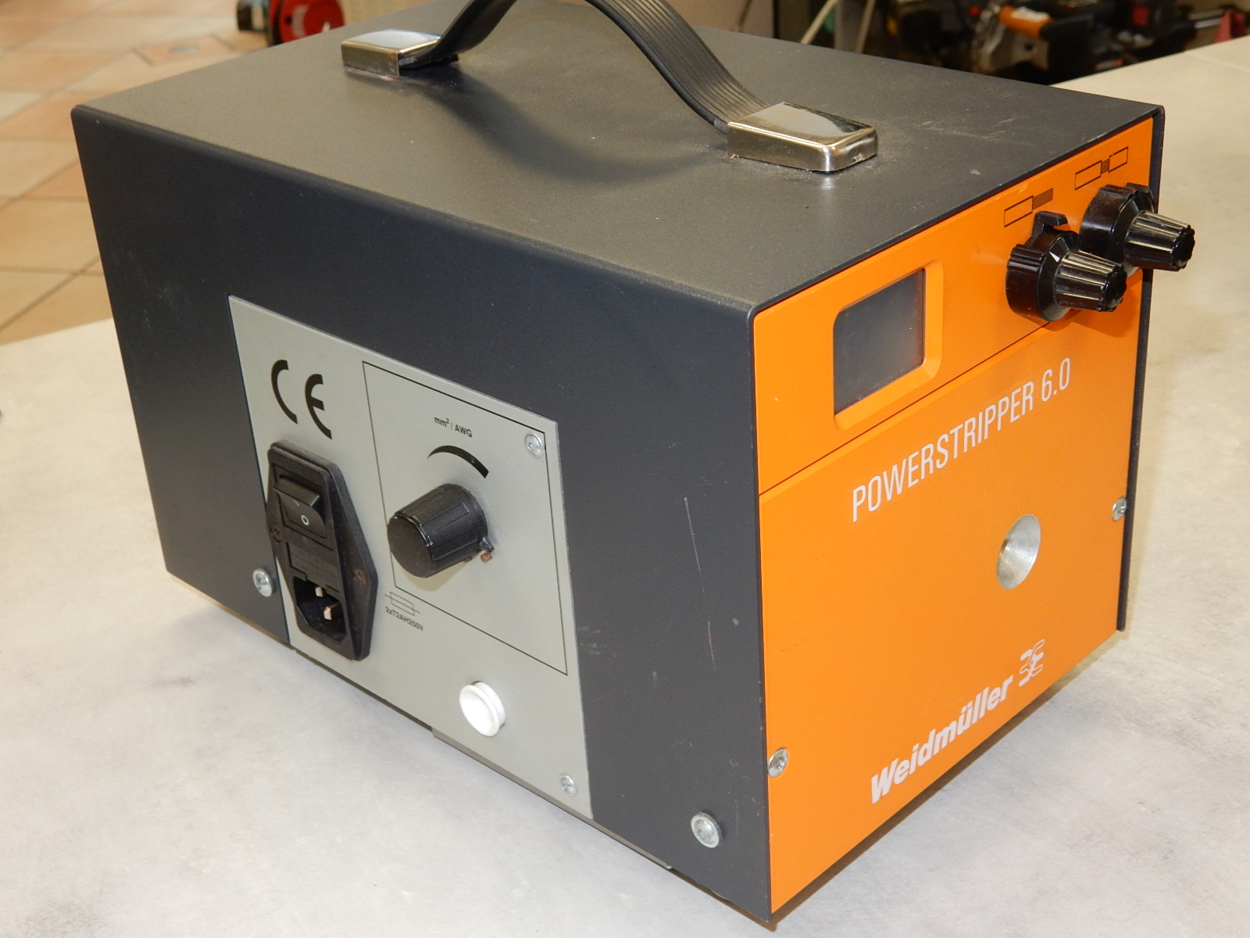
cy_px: 469
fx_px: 1842
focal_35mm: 51
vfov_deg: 28.6
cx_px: 625
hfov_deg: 37.5
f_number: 4.5
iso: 200
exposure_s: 1/30
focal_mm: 9
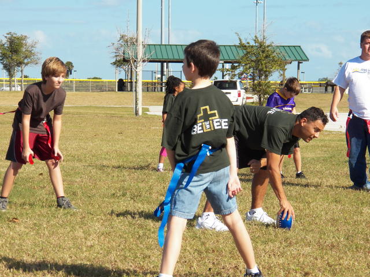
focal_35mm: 126
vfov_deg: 11.8
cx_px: 185
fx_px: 1347
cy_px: 138
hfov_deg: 15.6
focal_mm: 22.6
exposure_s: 1/1250
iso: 125
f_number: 4
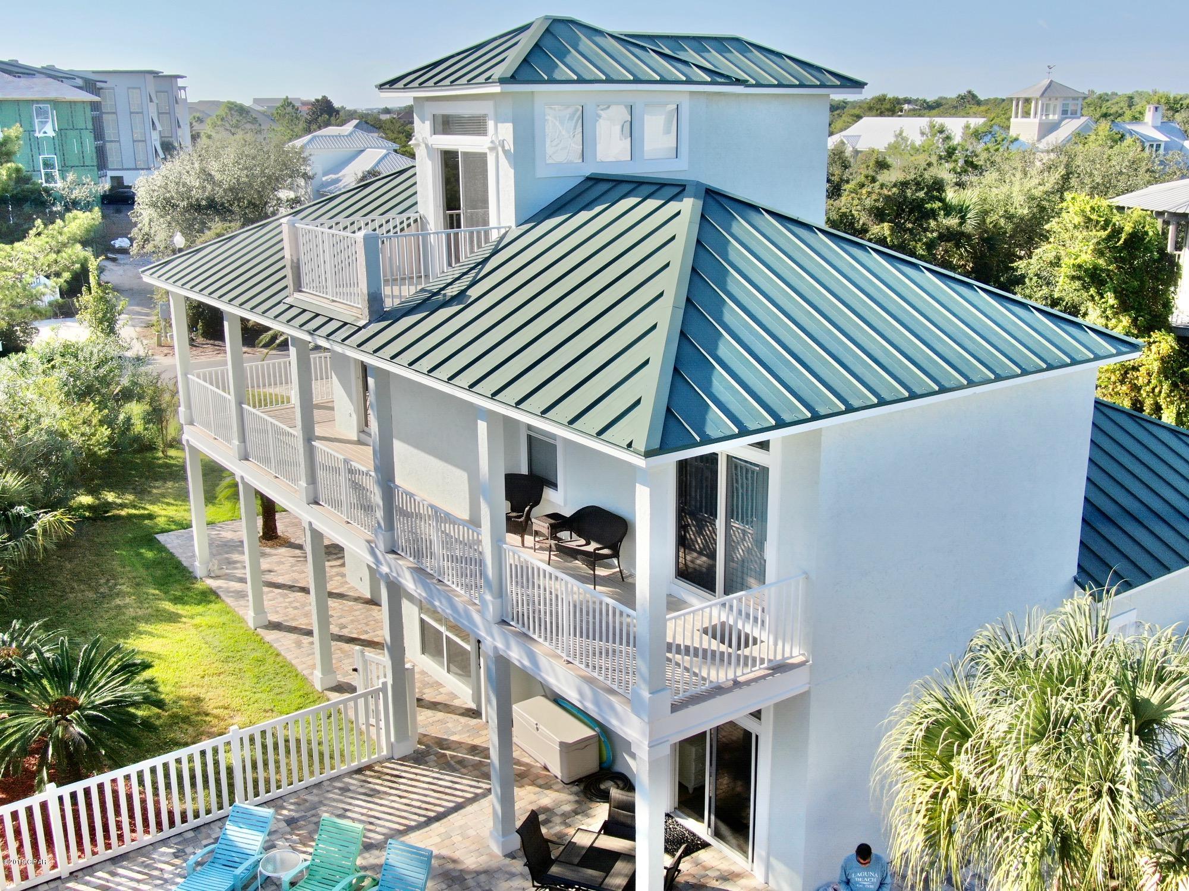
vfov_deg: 39.7
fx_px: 1237
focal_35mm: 36
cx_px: 594
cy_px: 446
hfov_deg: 51.4
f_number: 3.3
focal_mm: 6.21
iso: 100
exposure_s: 1/640
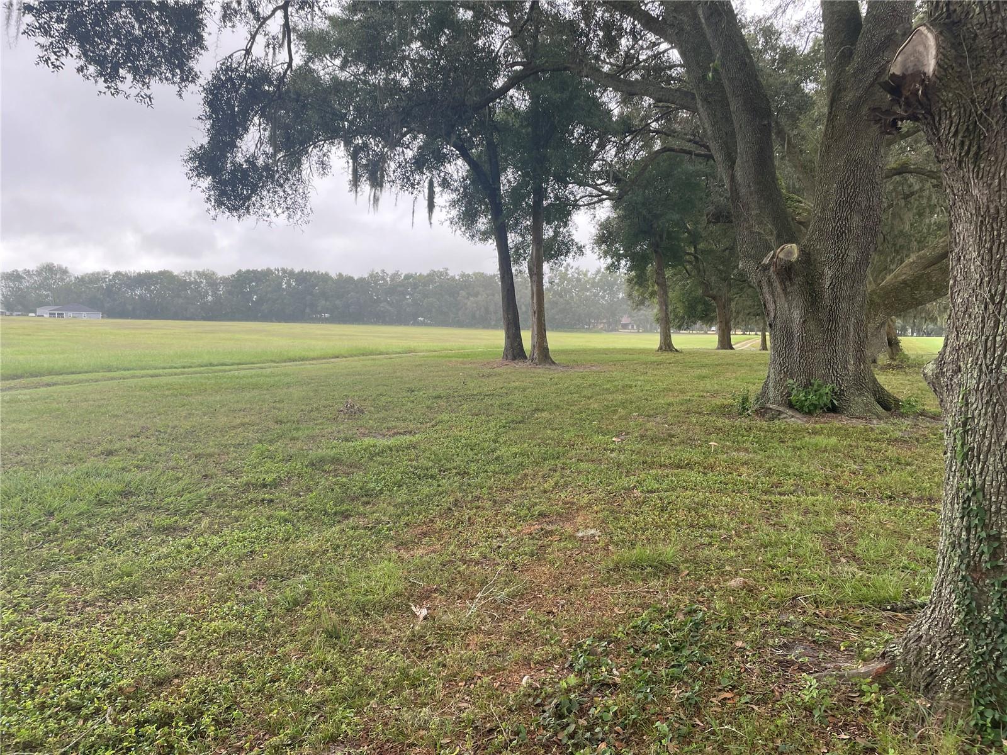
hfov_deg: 67.3
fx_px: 756
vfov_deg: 53.1
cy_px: 378
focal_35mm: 26
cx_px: 504
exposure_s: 1/201
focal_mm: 4.2
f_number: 1.6
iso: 32
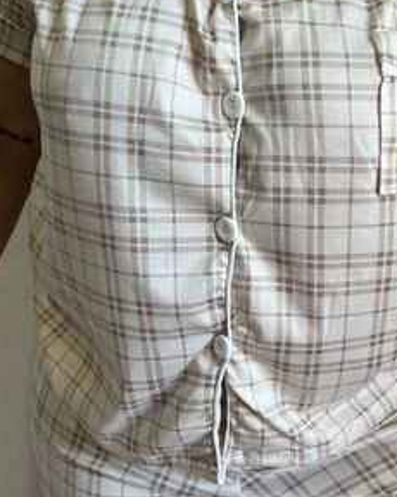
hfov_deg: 31.6
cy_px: 215
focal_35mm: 47
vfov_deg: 39.5
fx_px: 691
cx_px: 285
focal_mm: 5.1
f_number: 1.6
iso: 64
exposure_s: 1/122
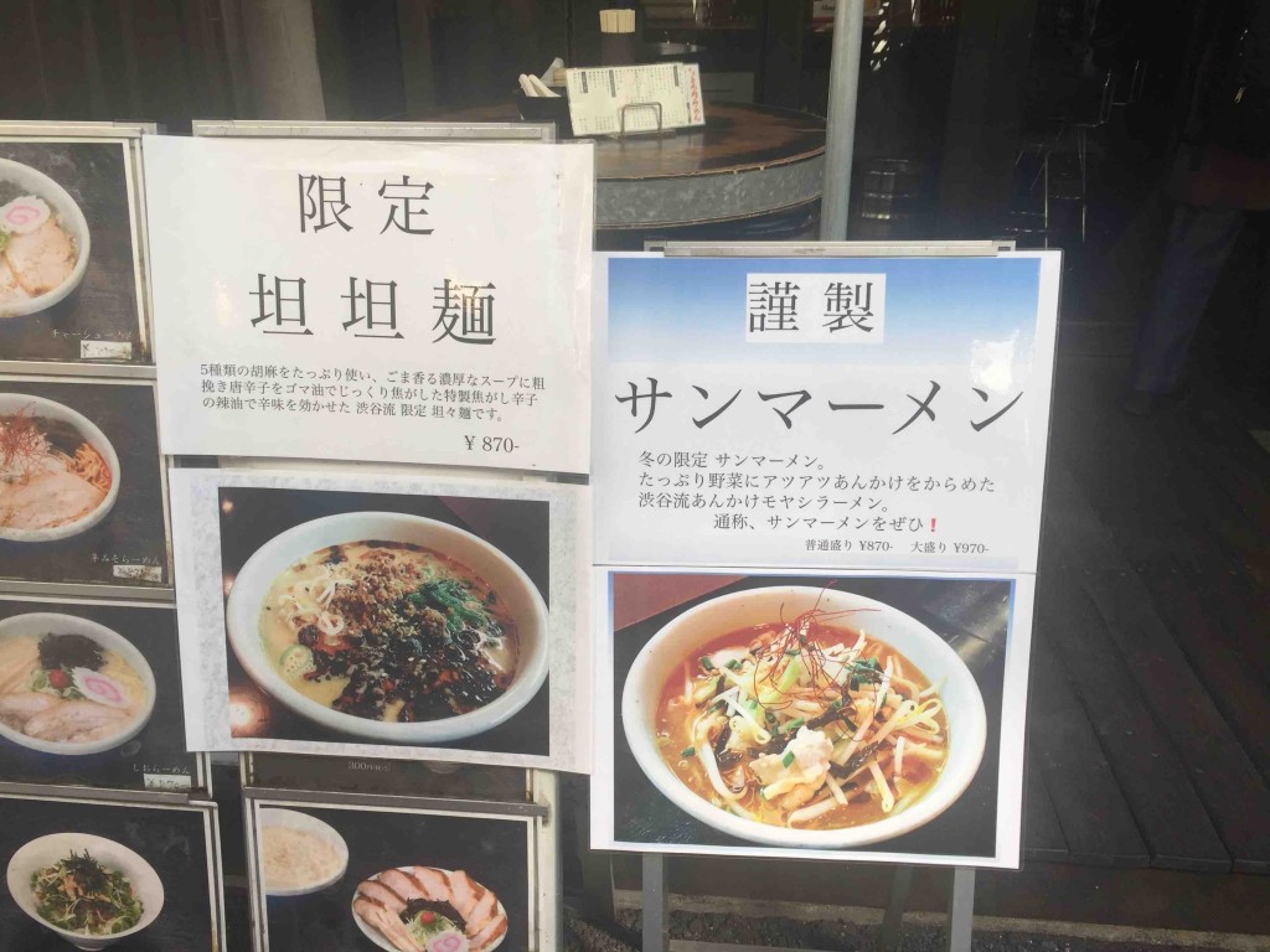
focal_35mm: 29
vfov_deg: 48.2
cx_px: 635
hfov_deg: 61.7
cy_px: 476
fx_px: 1064
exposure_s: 1/220
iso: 32
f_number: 2.2
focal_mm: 4.15
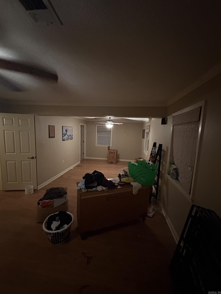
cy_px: 147
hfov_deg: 85.7
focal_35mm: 14
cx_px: 110
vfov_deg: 102.1
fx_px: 119
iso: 1600
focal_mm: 2.22
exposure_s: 1/24
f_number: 2.2
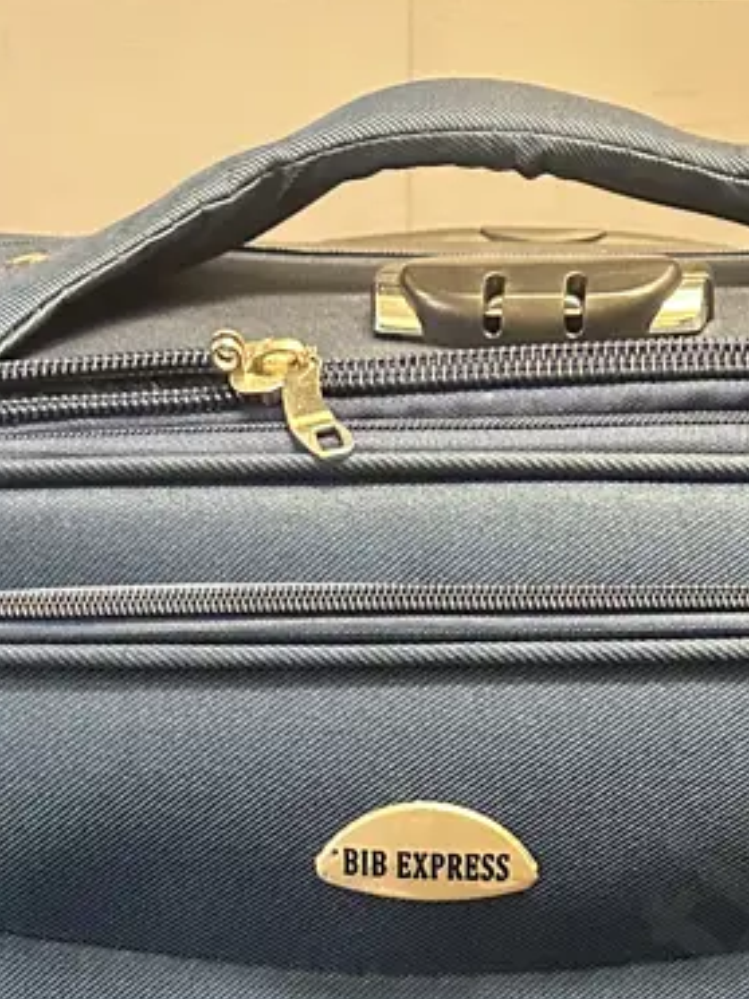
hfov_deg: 22.2
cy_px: 1294
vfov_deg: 25.4
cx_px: 438
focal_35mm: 66
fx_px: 1904
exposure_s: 1/50
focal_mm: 6.86
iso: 800
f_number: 1.78
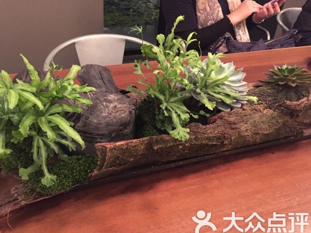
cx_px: 140
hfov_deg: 53.9
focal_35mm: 34
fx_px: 306
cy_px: 113
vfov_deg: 41.8
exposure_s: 1/15
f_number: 2.2
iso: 500
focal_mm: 4.15
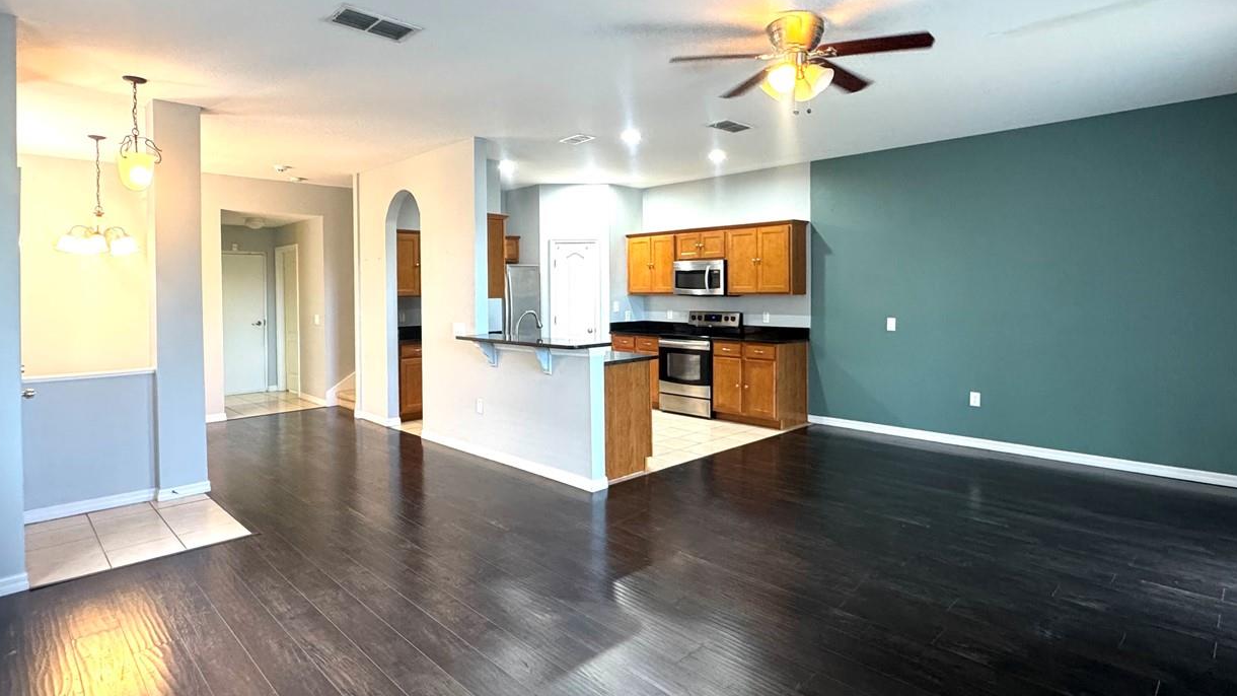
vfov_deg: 55.7
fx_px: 656
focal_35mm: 20
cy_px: 298
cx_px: 633
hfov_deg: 86.6
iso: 400
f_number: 2.2
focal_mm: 2.22
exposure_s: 1/60
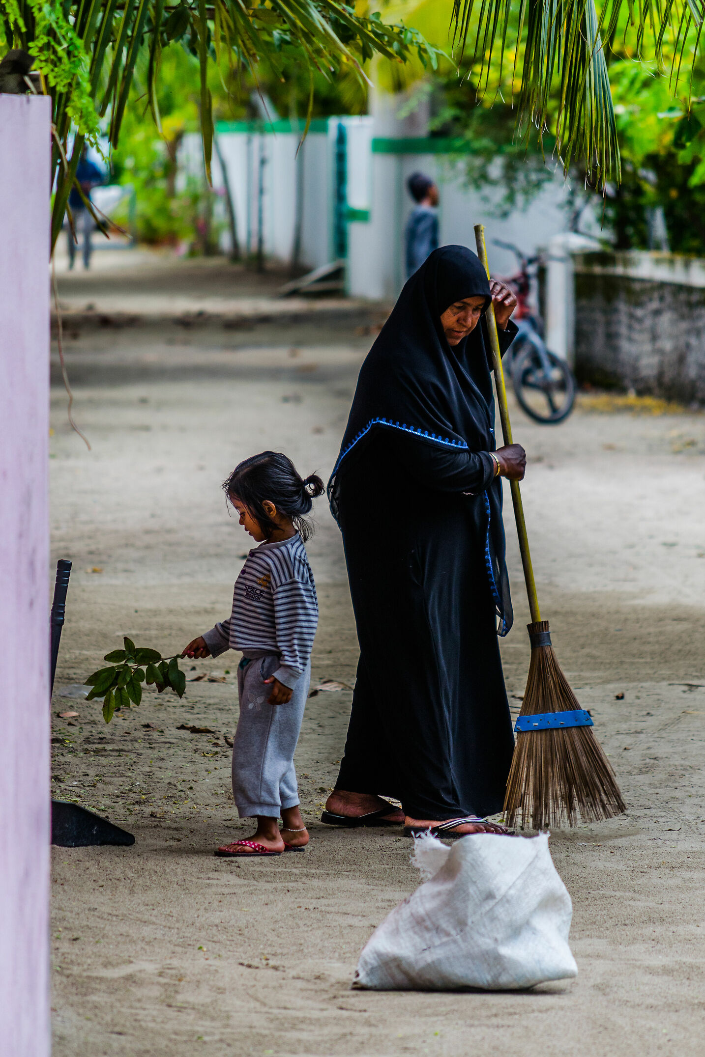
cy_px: 521
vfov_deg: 6.2
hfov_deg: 4.1
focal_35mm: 334
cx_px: 363
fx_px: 9814
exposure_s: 1/320
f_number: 5.6
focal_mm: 200
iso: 200
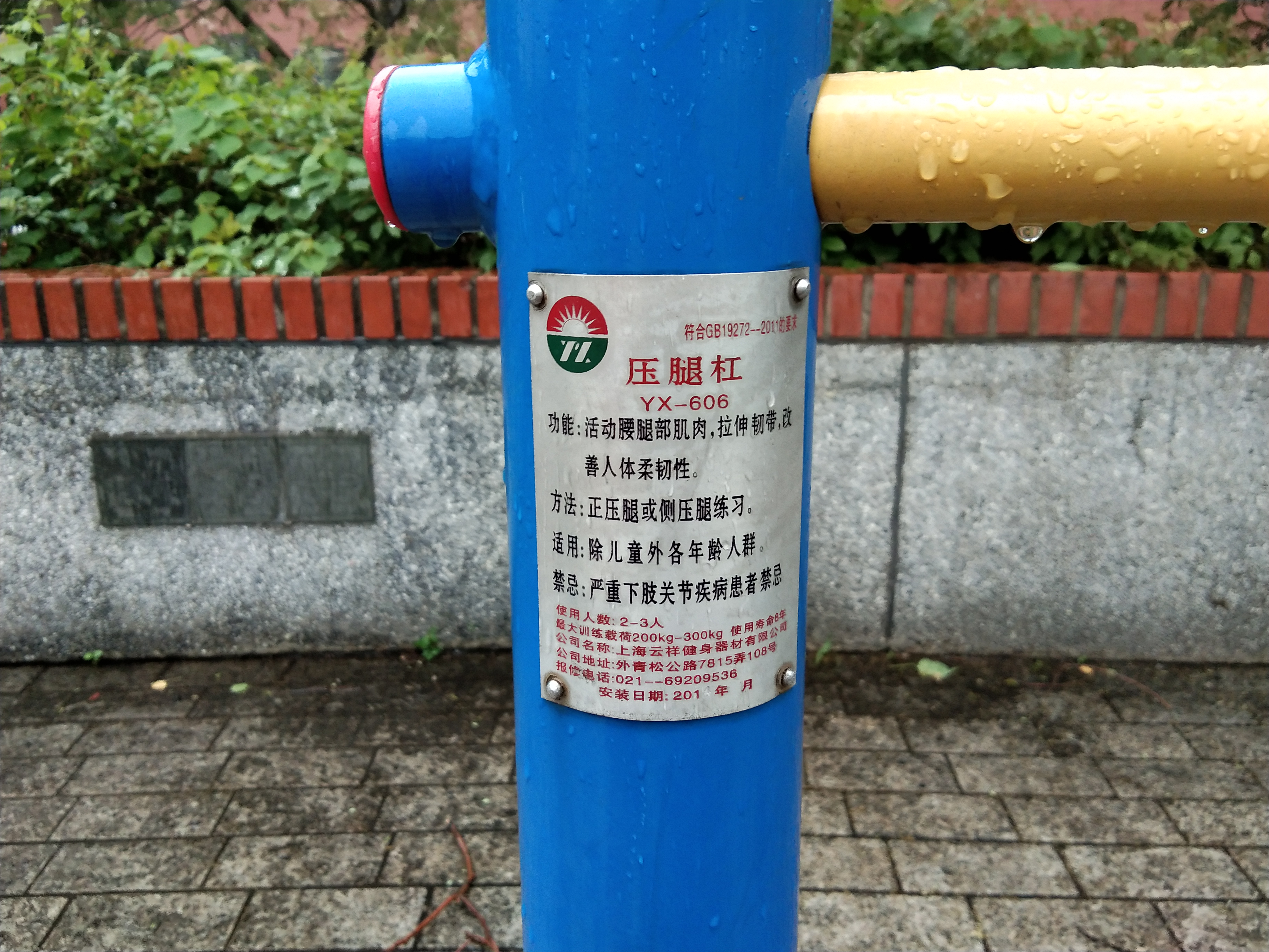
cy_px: 476
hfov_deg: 58.4
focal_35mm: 31
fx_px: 1136
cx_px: 634
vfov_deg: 45.4
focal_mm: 3.69
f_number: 2.2
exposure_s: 1/50
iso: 250
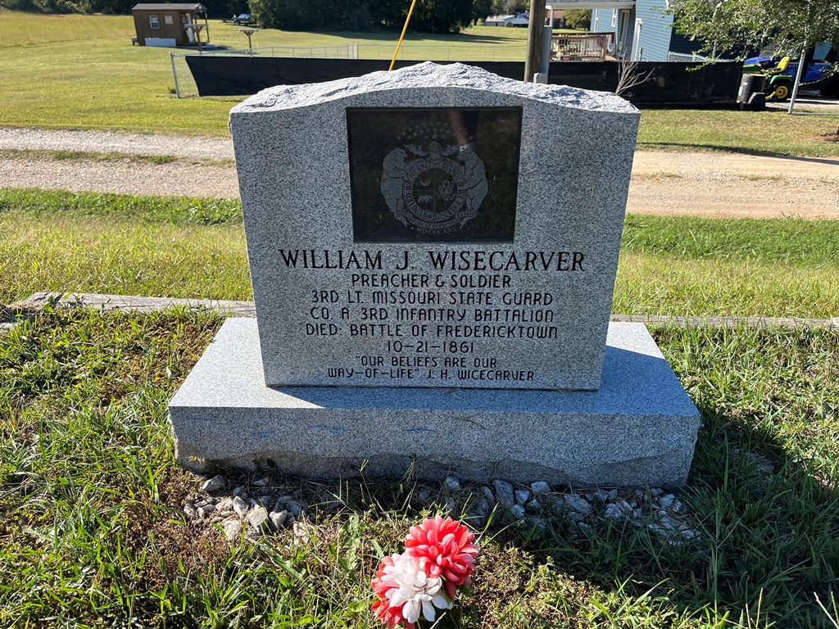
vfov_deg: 53.1
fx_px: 630
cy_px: 314
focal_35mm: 26
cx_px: 420
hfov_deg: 67.3
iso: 50
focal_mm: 5.1
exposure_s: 1/1339
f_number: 1.6
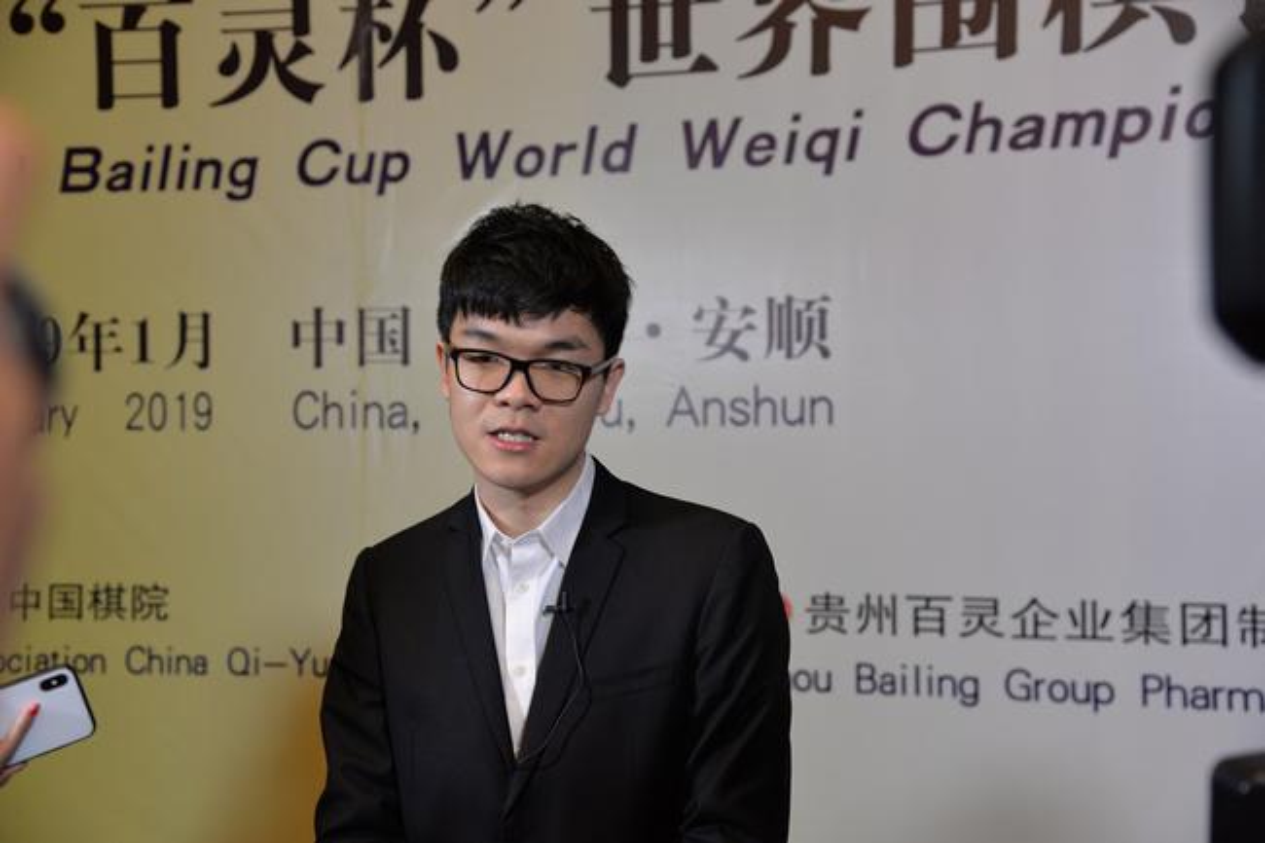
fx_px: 1932
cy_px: 422
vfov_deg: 24.6
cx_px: 632
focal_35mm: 55
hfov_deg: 36.3
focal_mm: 55
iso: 1000
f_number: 4.5
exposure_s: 1/80
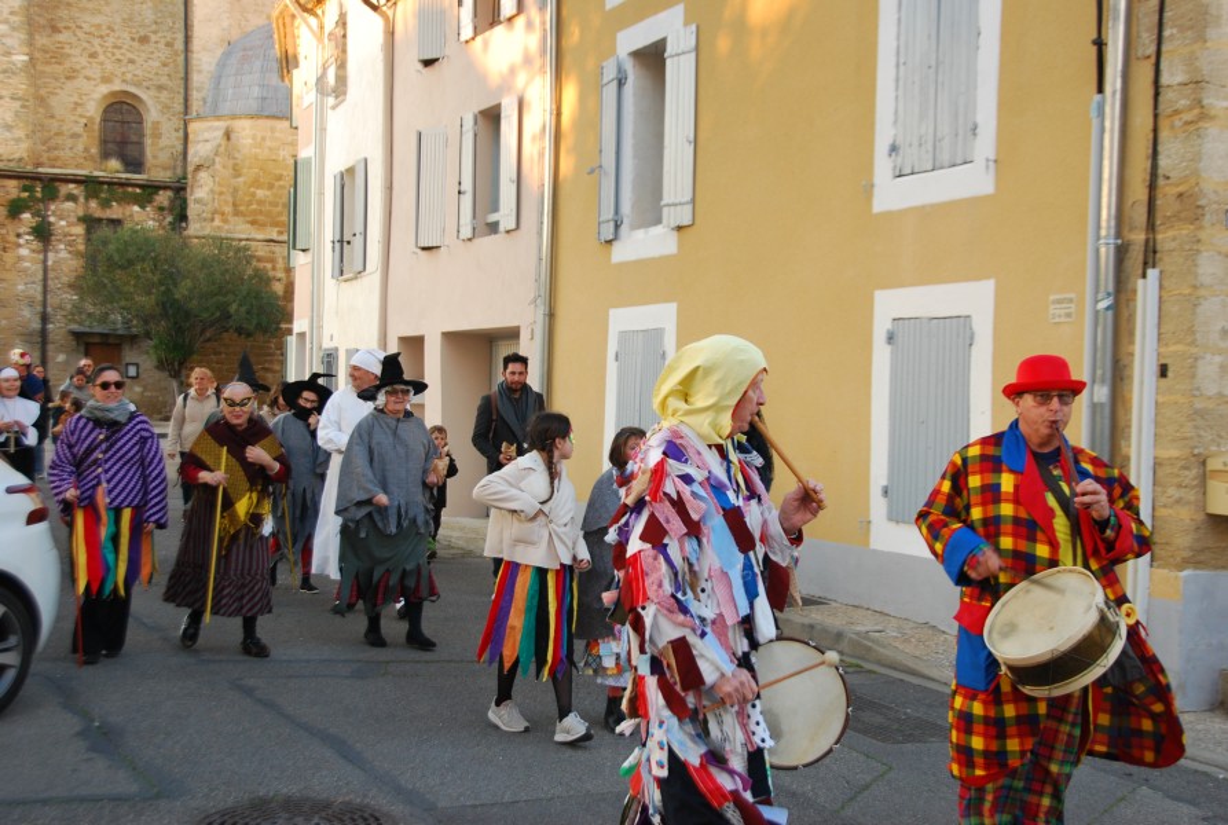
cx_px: 614
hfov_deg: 42.2
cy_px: 412
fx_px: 1590
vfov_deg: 29.1
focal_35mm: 46
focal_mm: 31
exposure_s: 1/100
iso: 400
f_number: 5
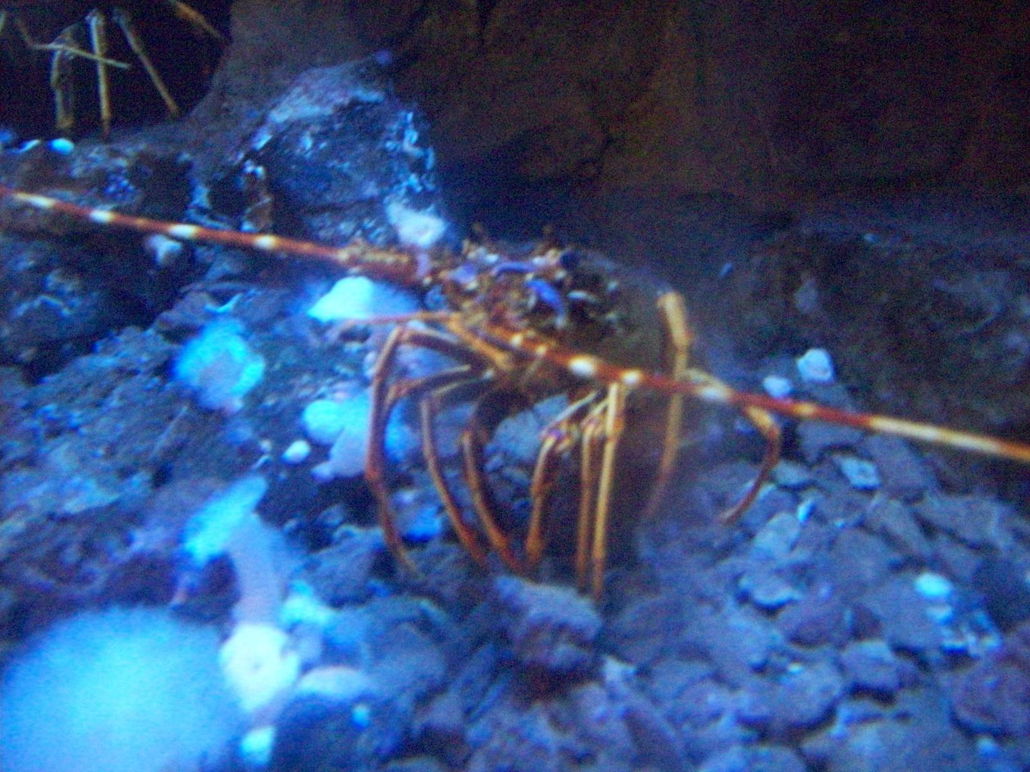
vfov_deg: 39.7
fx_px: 1071
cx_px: 515
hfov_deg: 51.4
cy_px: 386
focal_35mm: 36
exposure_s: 1/8
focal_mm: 6
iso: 800
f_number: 2.7
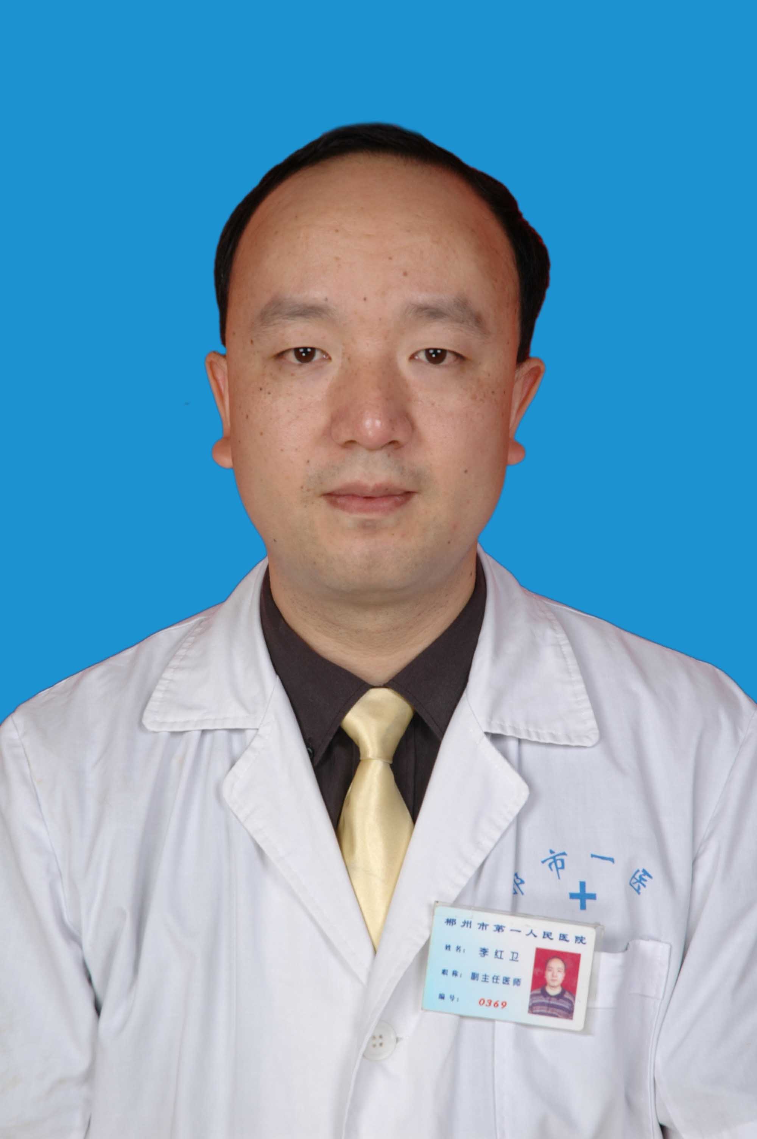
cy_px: 570
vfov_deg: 19.5
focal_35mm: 105
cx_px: 378
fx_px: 3318
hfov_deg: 13.0
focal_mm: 70
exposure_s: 1/125
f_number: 13
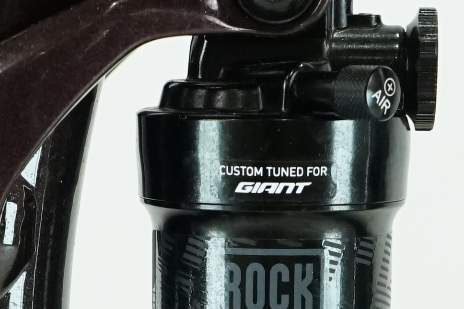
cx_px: 182
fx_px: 2796
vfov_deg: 6.2
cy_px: 575
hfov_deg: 9.5
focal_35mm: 217
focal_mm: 35
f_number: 5.6
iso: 2000
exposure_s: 1/200
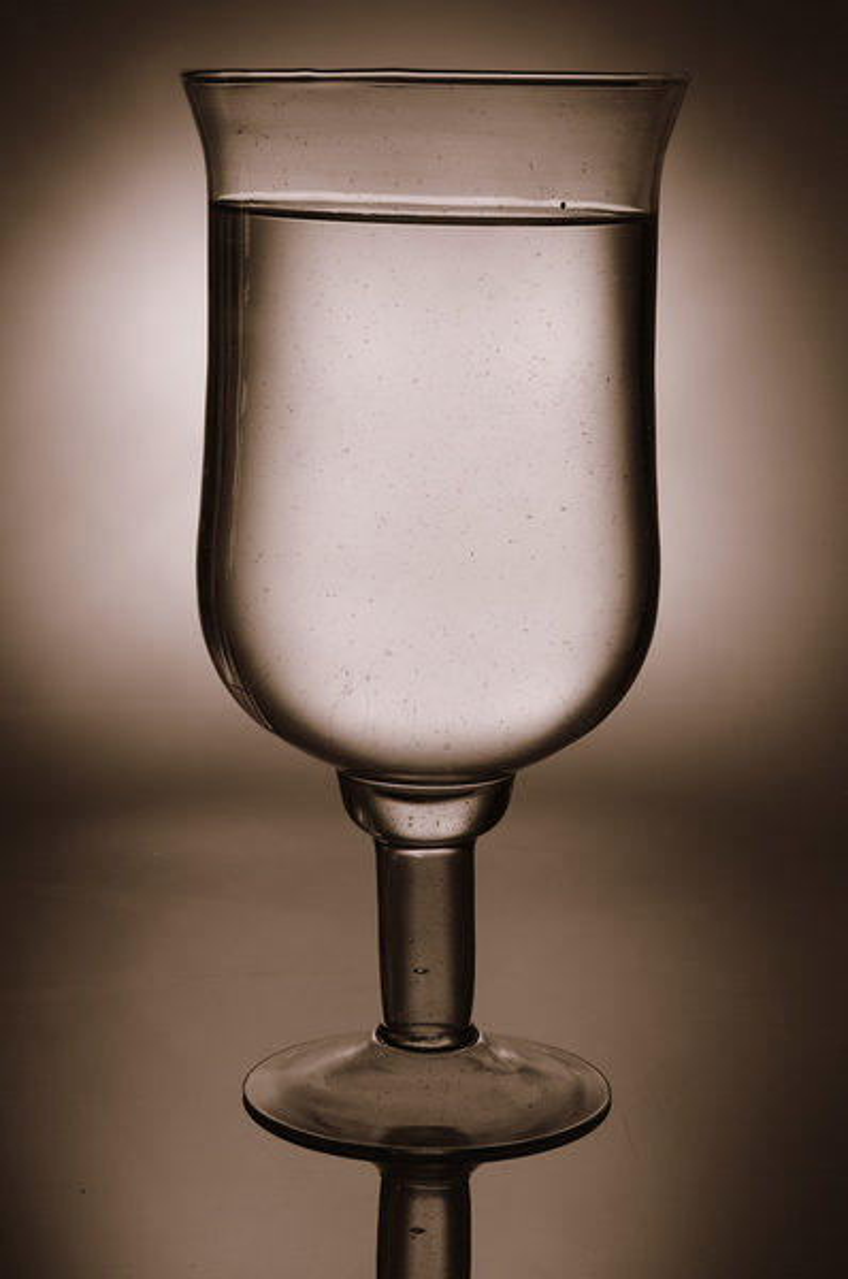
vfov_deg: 27.0
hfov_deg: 18.1
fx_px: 2659
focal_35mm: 75
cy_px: 640
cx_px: 424
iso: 640
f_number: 11
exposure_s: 1/1.6
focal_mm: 50
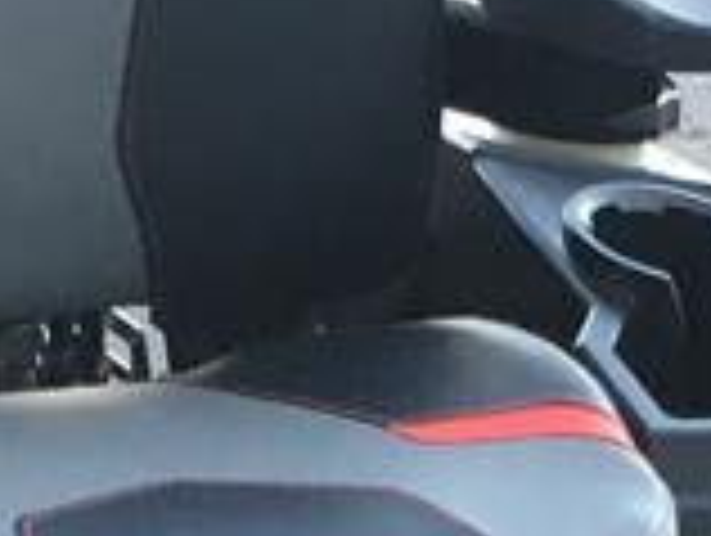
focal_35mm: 229
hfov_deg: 8.6
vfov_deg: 6.1
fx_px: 4711
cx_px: 315
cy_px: 1428
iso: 64
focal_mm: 4.15
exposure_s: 1/33
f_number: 2.2
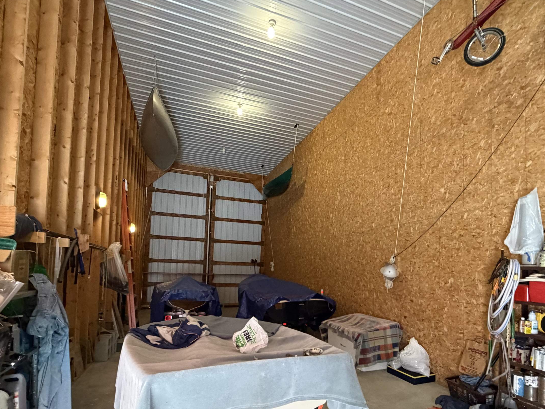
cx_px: 310
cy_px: 256
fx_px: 315
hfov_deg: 81.3
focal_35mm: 20
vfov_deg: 65.0
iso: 640
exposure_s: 1/60
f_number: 2.2
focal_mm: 2.22
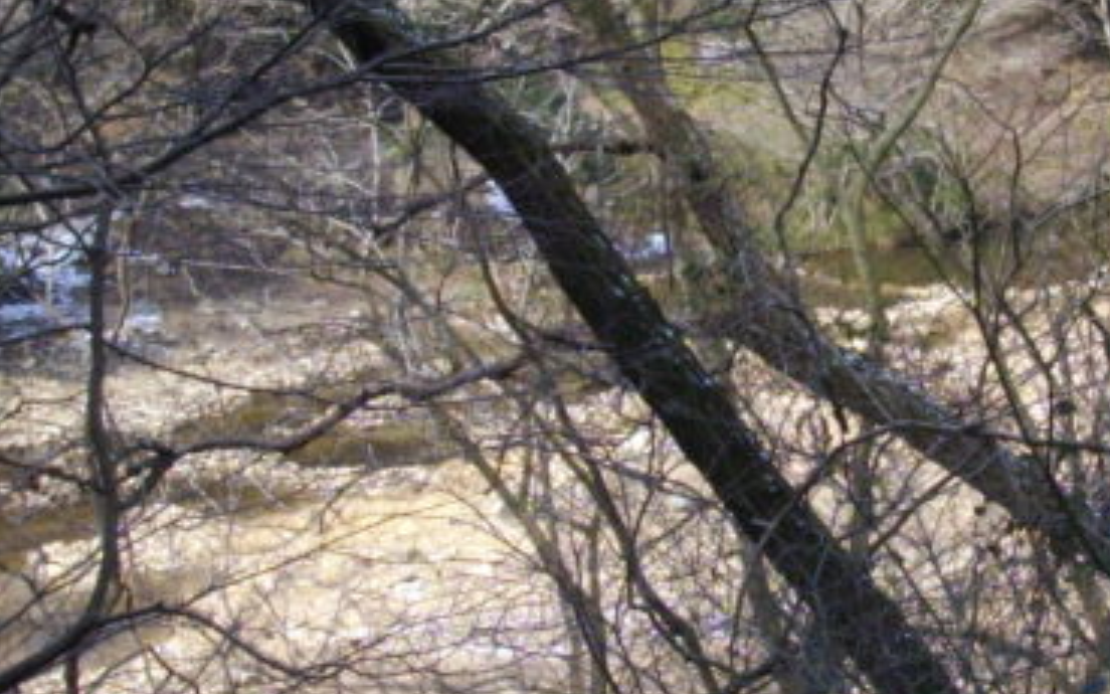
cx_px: 721
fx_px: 3297
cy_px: 299
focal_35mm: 109
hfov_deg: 19.1
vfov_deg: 12.0
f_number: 2.8
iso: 100
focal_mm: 6.2
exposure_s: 1/320
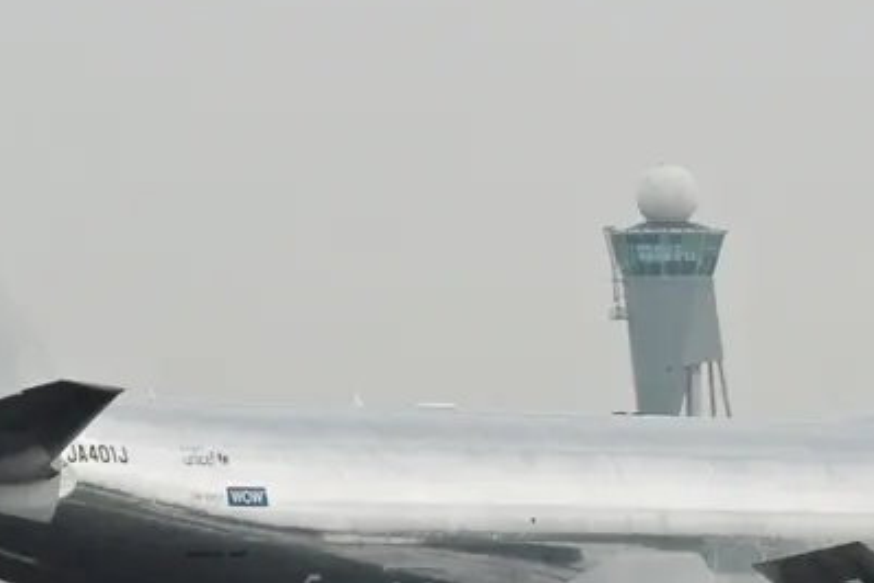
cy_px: 510
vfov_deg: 3.1
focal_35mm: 447
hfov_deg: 4.6
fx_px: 10851
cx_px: 296
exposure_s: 1/640
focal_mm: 116
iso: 200
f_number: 7.1
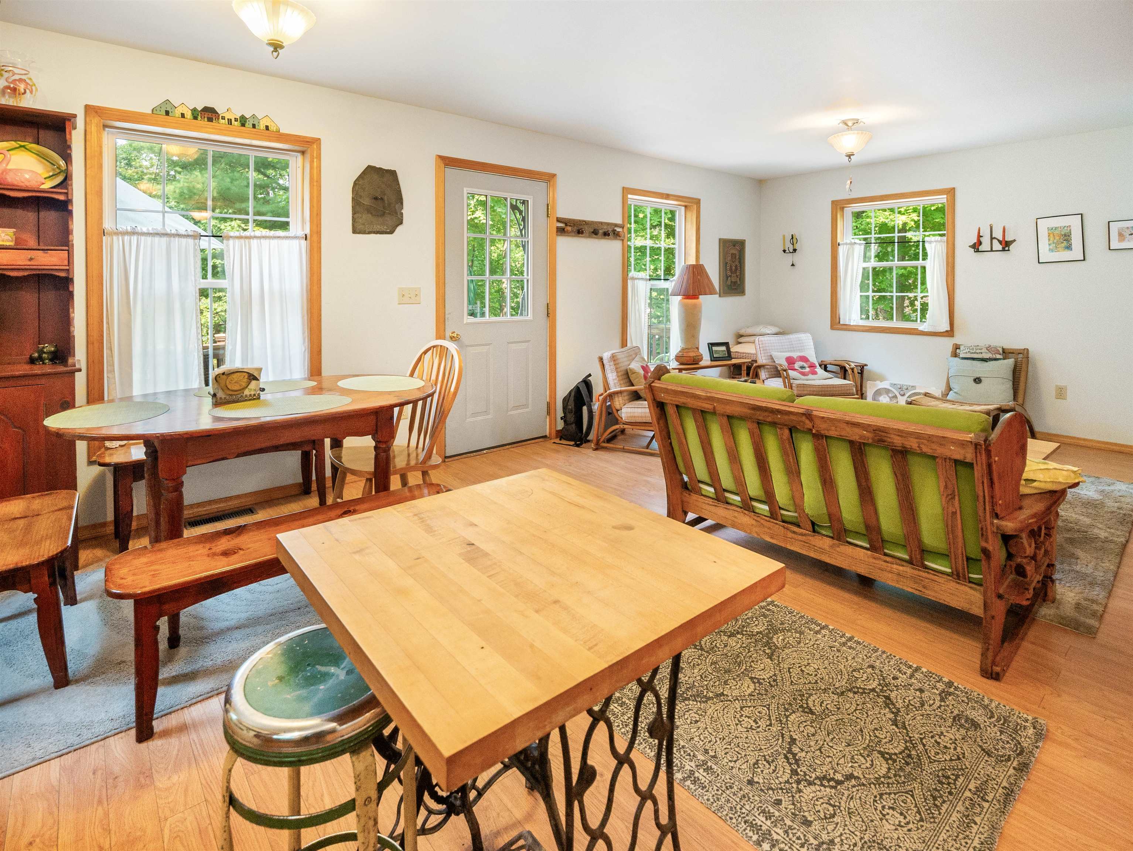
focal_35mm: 16
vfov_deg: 78.2
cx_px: 566
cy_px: 426
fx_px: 524
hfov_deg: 94.5
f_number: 2.8
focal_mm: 8
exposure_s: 1/60
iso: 800
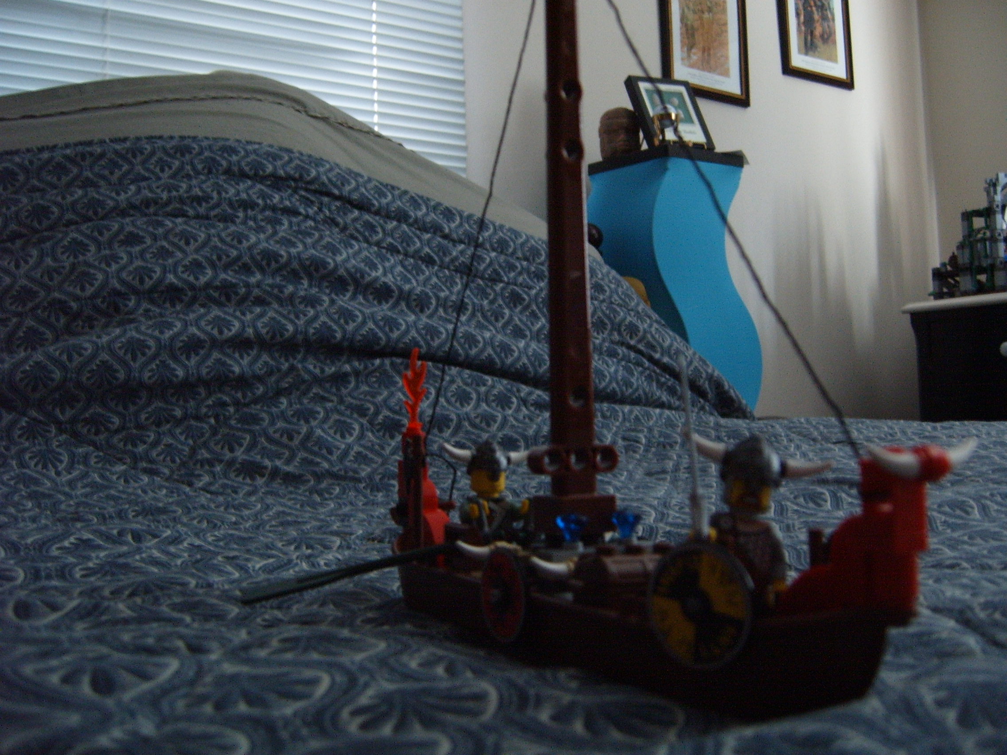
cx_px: 504
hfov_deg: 50.1
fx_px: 1076
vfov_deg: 38.7
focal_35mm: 37
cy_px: 378
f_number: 2.9
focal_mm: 6.2
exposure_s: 1/2
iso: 141
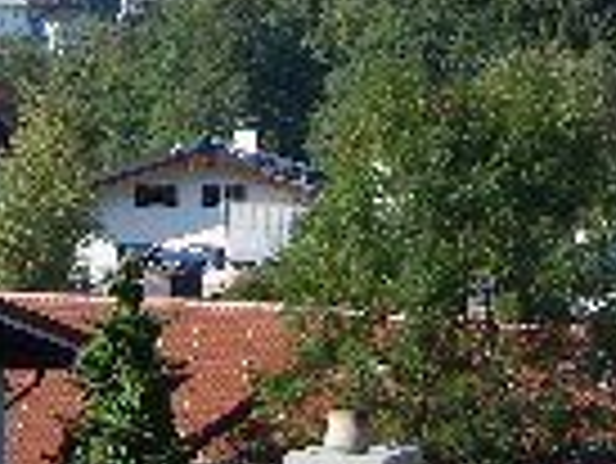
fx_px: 6252
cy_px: -766
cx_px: -22
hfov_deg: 5.6
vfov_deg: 4.1
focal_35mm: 351
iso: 125
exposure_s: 1/500
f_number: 4.2
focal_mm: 10.8
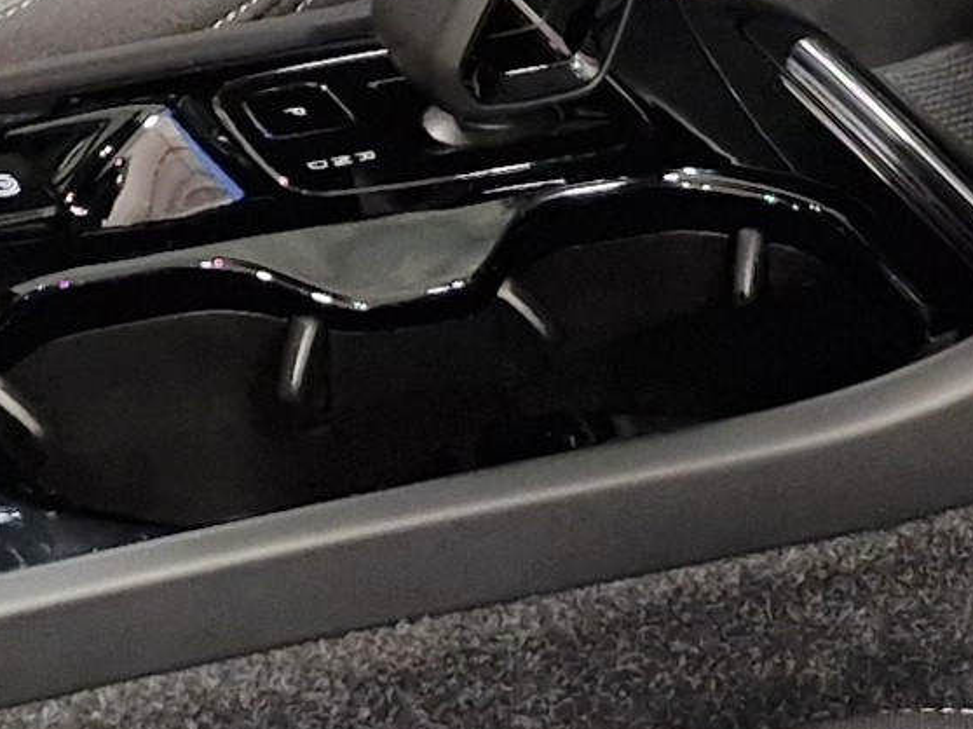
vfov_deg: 8.8
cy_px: -256
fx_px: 4636
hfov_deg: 11.8
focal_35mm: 165
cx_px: 1081
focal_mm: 5.54
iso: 640
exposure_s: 1/50
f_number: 1.8
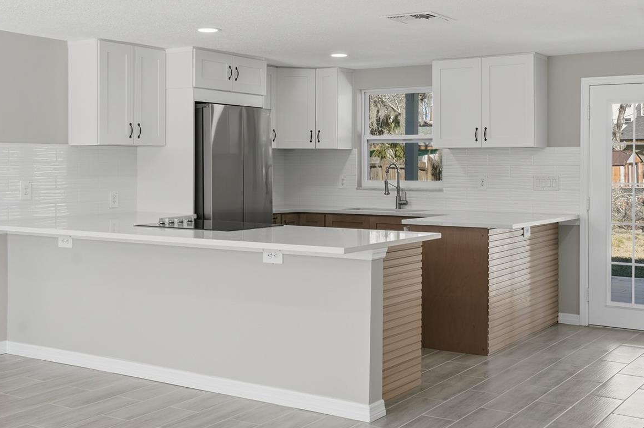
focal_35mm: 48
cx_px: 337
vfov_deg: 28.0
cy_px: 176
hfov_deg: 41.1
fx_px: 858
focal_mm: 35
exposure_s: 1/3200
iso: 800
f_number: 7.1
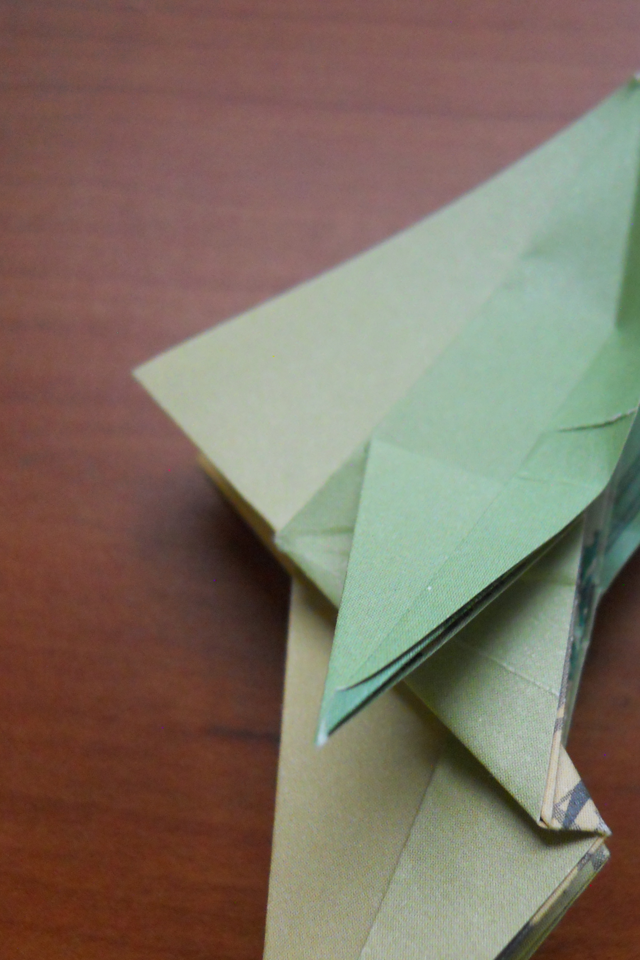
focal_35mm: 39
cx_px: 426
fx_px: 1040
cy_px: 482
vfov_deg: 49.6
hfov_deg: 33.9
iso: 400
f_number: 2.7
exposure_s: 1/250
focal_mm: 5
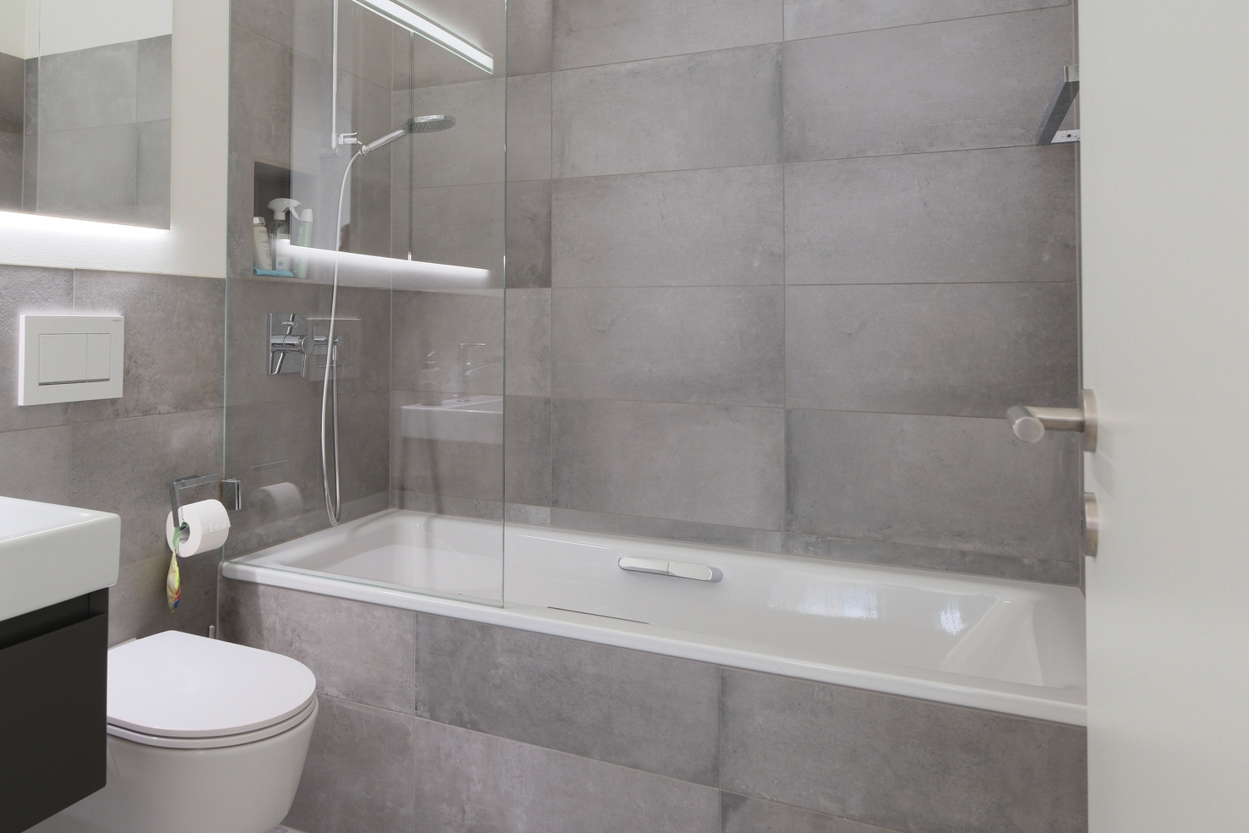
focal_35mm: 26
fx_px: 902
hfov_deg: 66.9
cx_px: 386
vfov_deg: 48.9
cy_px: 289
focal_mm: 10
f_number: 4.5
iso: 320
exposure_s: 1/15
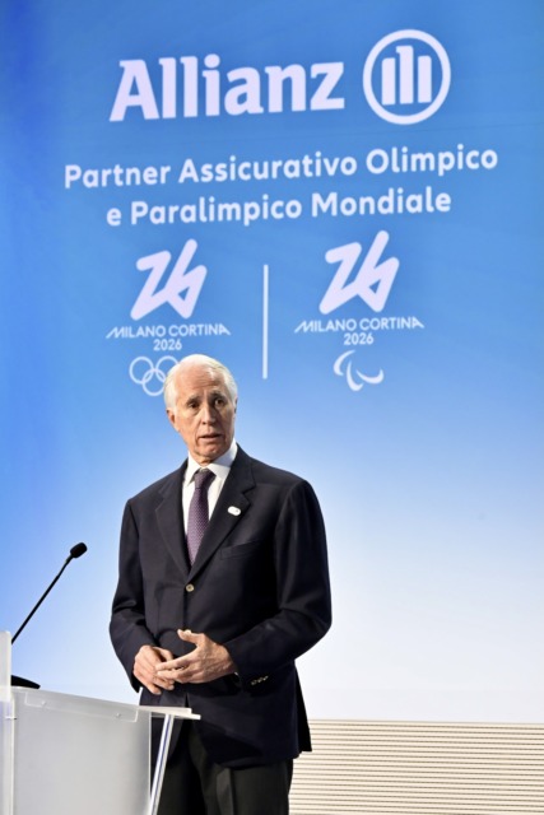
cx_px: 272
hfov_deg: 9.8
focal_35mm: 140
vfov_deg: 14.7
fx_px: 3171
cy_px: 408
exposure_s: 1/100
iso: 3200
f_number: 8
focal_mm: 140
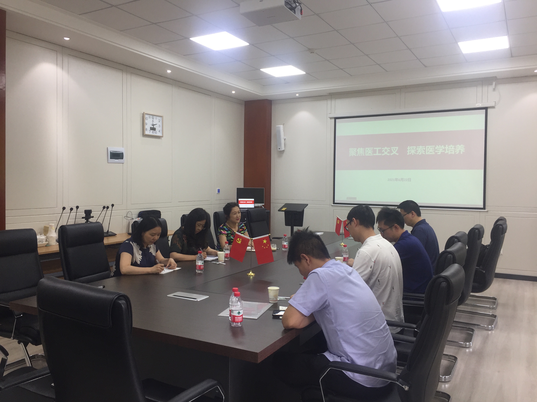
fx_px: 450
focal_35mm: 29
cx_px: 268
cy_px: 201
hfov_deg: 61.7
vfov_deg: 48.2
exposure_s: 1/50
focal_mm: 4.15
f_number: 2.2
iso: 40
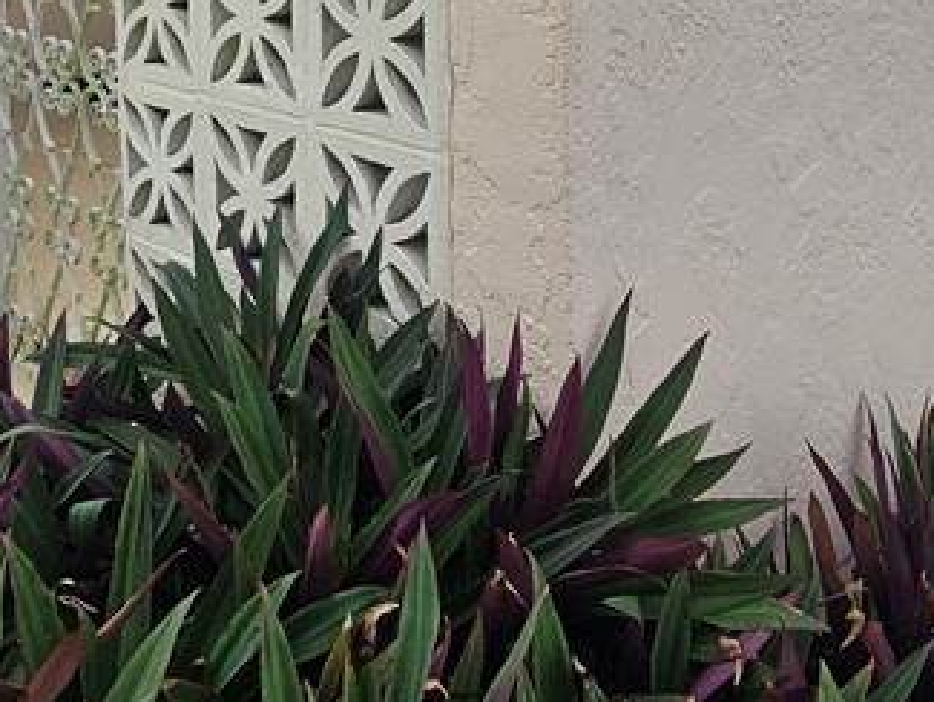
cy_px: -98
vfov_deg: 30.8
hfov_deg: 45.7
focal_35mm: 41
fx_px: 1107
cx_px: 408
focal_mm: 2.2
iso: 50
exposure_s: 1/1765
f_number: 2.2
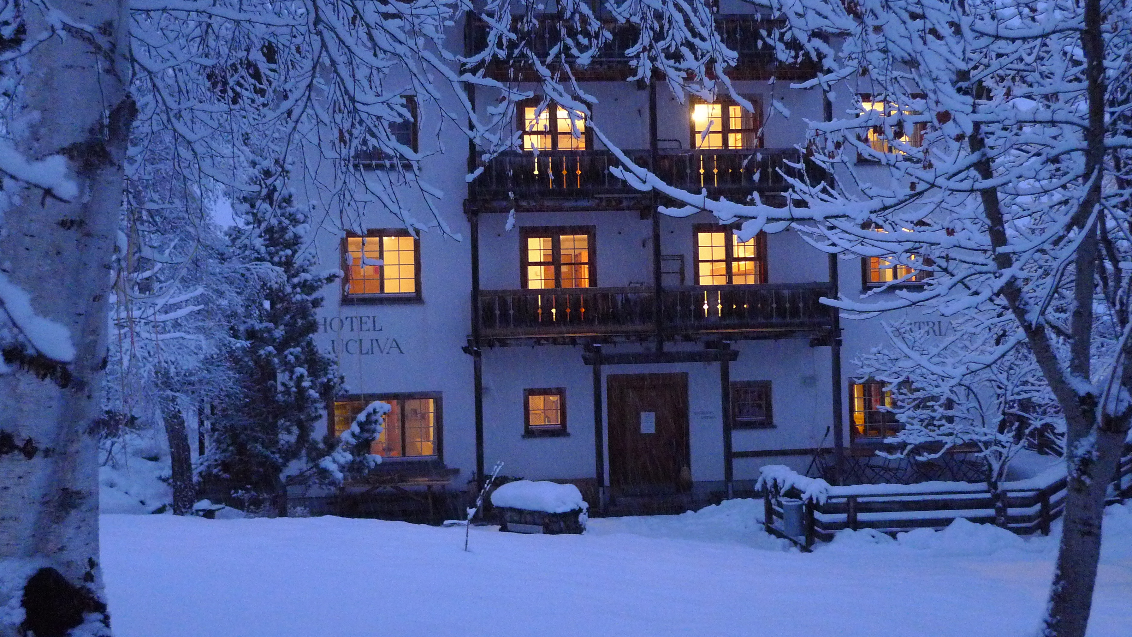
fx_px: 1231
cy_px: 276
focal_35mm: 41
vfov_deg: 29.0
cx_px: 568
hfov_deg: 49.4
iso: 800
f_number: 2.4
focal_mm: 7.9
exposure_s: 1/10
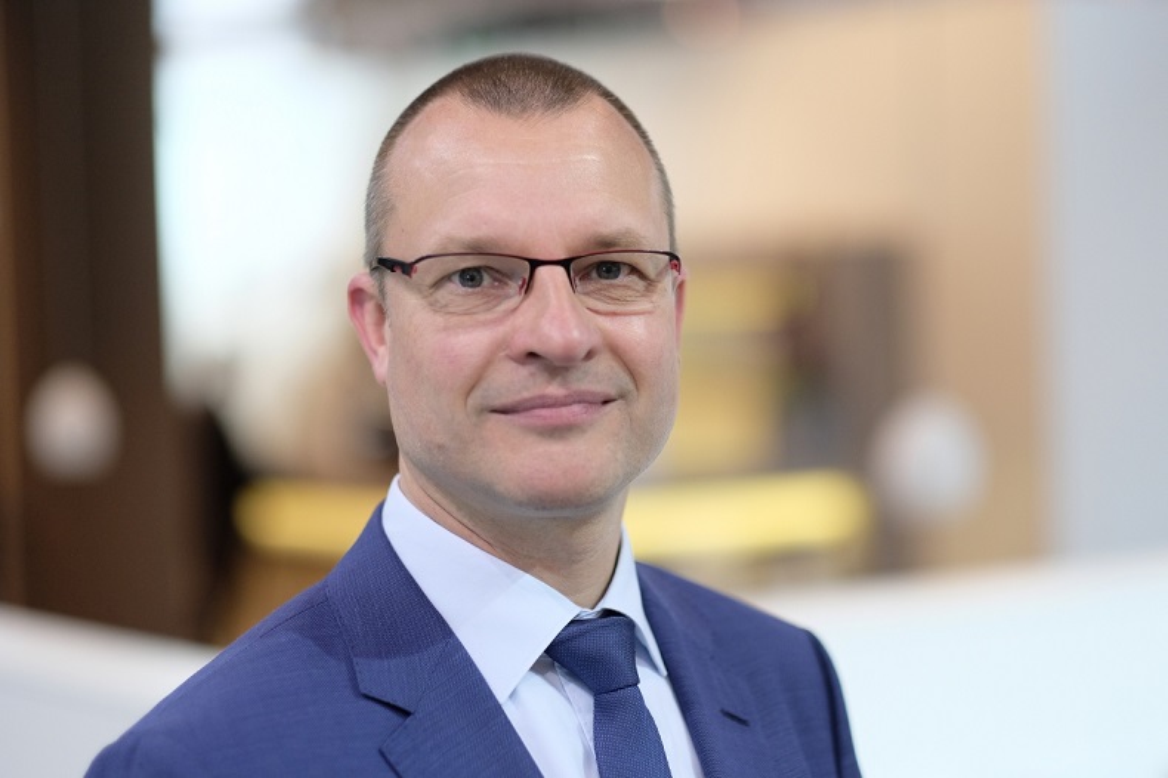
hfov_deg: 24.2
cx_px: 584
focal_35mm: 84
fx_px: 2724
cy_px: 389
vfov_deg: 16.2
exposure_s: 1/1000
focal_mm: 56
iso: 800
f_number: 1.4
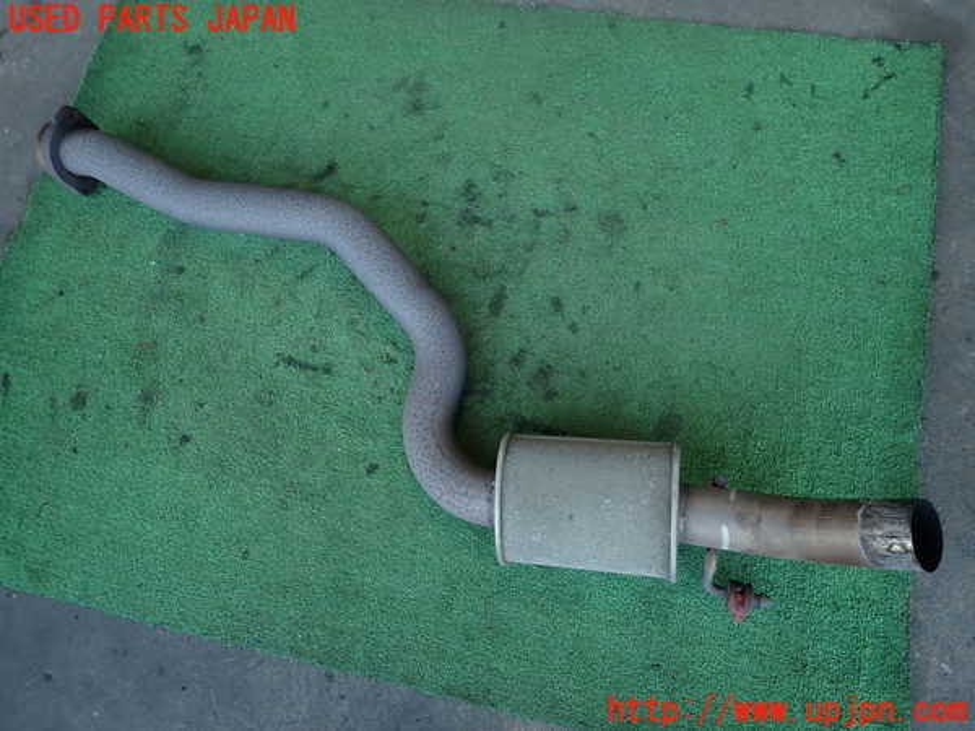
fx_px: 704
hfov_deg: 69.4
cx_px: 488
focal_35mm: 25
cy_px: 366
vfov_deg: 54.9
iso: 100
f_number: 2
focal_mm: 4.5
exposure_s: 1/80
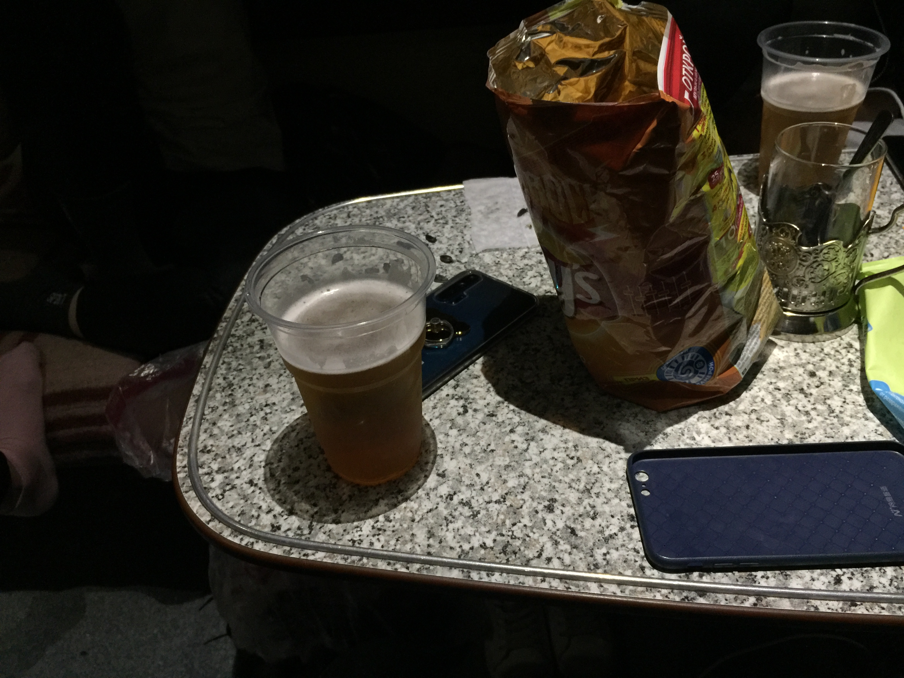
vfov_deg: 48.2
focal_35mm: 29
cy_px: 339
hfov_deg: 61.7
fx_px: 757
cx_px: 452
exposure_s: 1/10
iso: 100
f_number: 2.2
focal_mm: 4.15
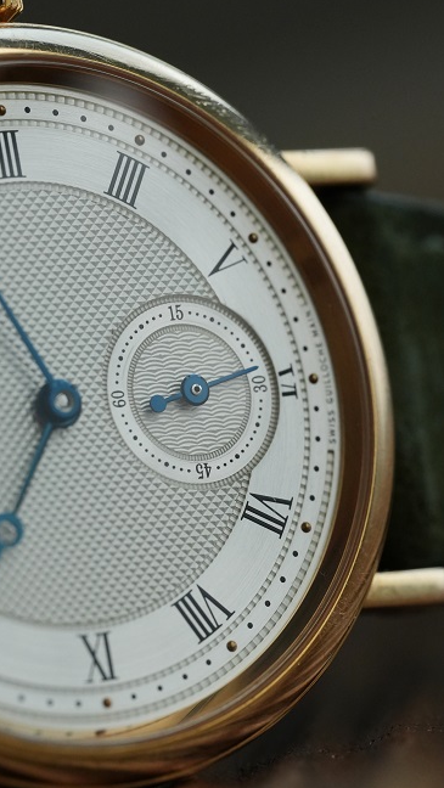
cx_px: 162
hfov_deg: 10.2
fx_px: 2488
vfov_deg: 18.0
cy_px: 410
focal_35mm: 119
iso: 3200
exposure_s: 1/250
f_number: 8
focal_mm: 105
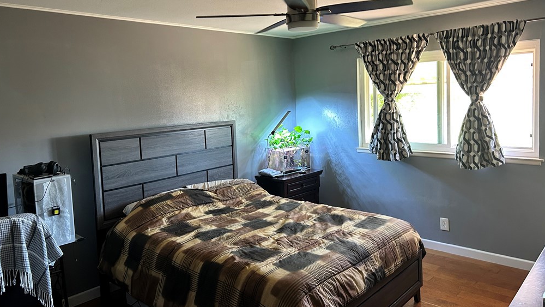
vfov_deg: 40.1
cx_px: 271
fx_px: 419
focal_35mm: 29
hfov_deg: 66.1
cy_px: 130
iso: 200
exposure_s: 1/60
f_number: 1.5
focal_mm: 5.7
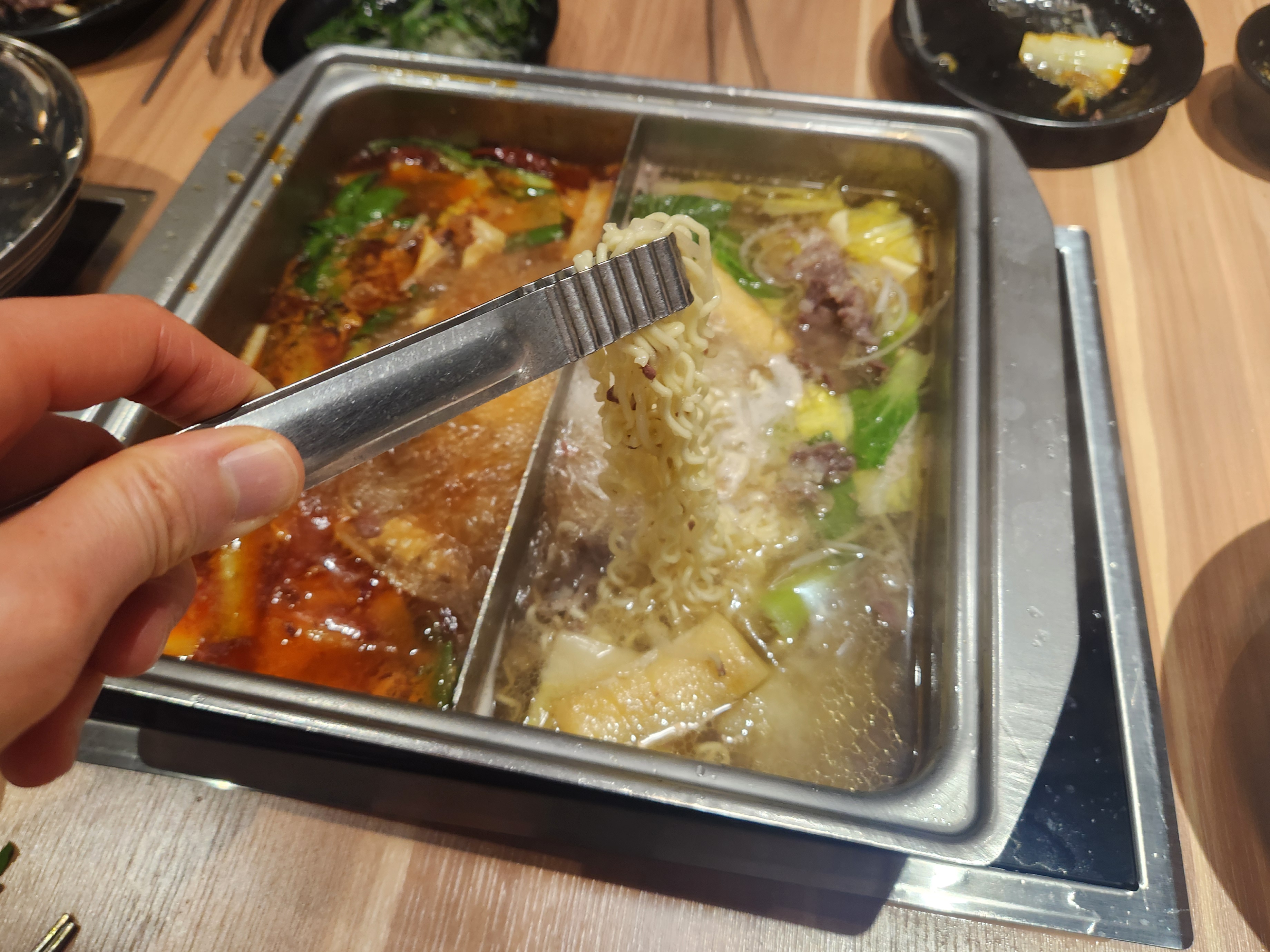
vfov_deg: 54.9
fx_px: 917
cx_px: 641
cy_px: 469
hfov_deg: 69.4
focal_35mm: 25
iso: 125
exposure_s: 1/120
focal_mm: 5.4
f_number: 1.8
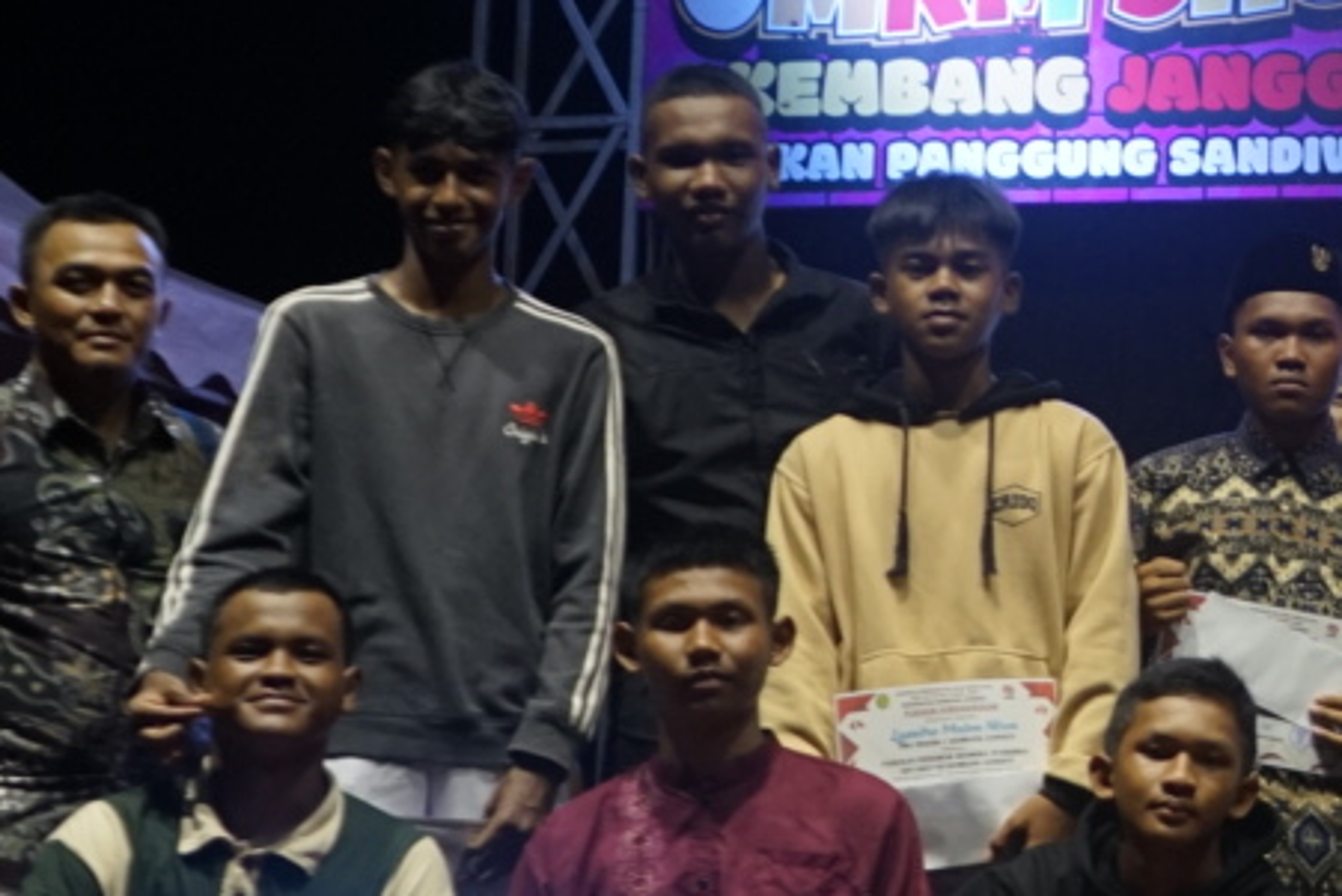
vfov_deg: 13.1
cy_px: 271
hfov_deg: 17.8
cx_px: 1958
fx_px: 3878
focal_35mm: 104
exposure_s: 1/160
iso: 1000
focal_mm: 29
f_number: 4
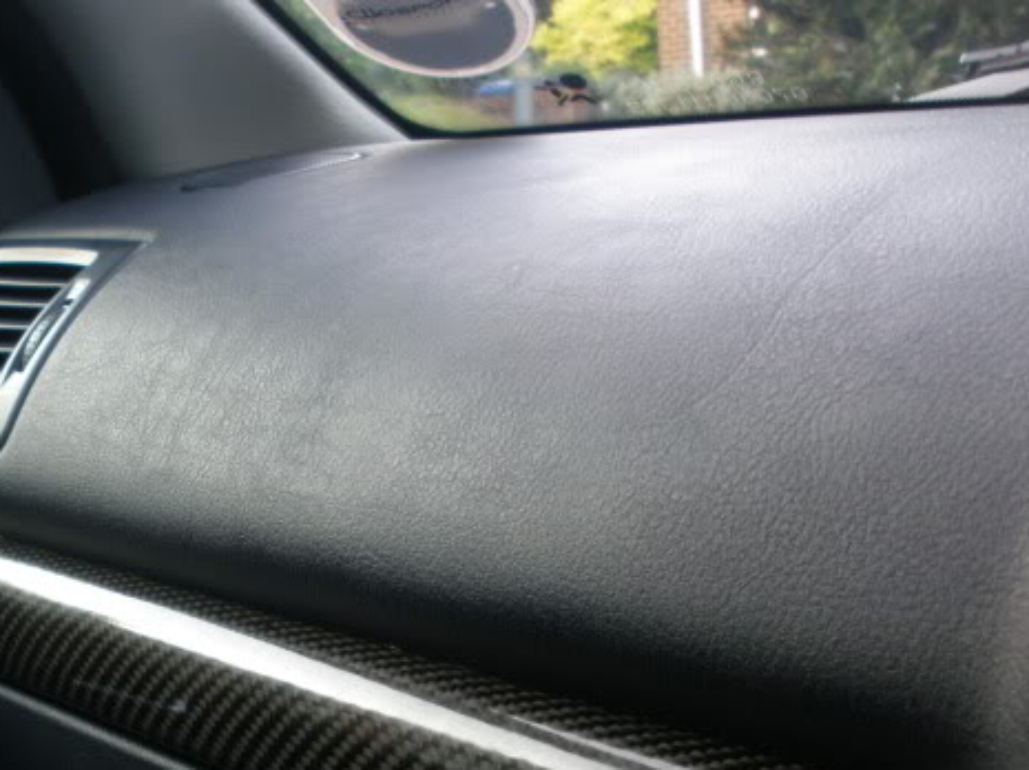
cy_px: 522
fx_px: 1842
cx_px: 303
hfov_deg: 30.9
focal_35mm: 62
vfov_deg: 23.5
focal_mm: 6.3
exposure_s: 1/13
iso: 160
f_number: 3.5
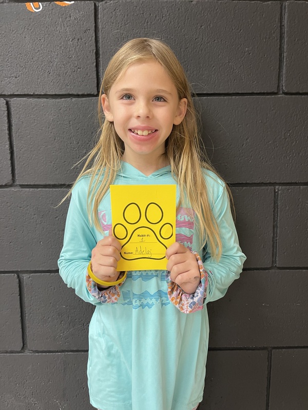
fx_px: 297
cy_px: 205
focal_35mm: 25
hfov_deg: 54.9
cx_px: 154
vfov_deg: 69.4
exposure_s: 1/60
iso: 200
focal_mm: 5.1
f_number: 1.6
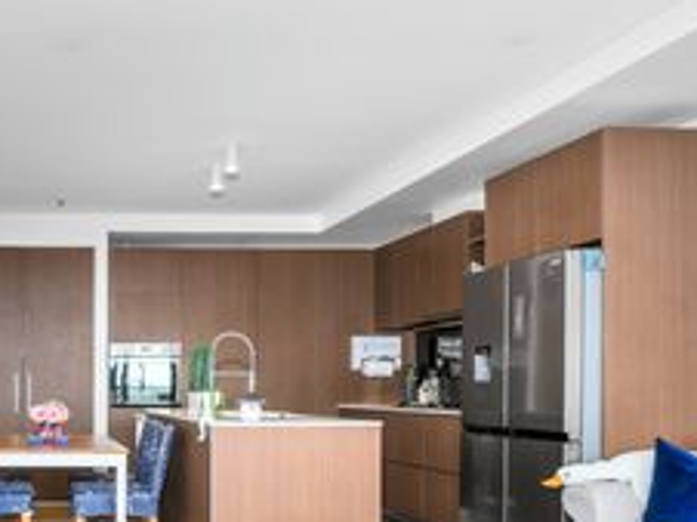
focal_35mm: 32
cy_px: 397
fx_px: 644
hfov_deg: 49.7
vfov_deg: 42.6
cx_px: 52
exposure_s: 1/6
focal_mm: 16
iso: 400
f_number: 11
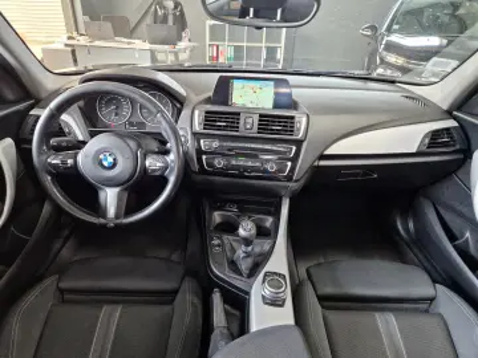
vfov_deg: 58.9
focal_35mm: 23
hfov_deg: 73.9
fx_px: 318
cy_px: 179
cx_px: 239
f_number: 1.8
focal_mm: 5.4
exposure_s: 1/80
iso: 500
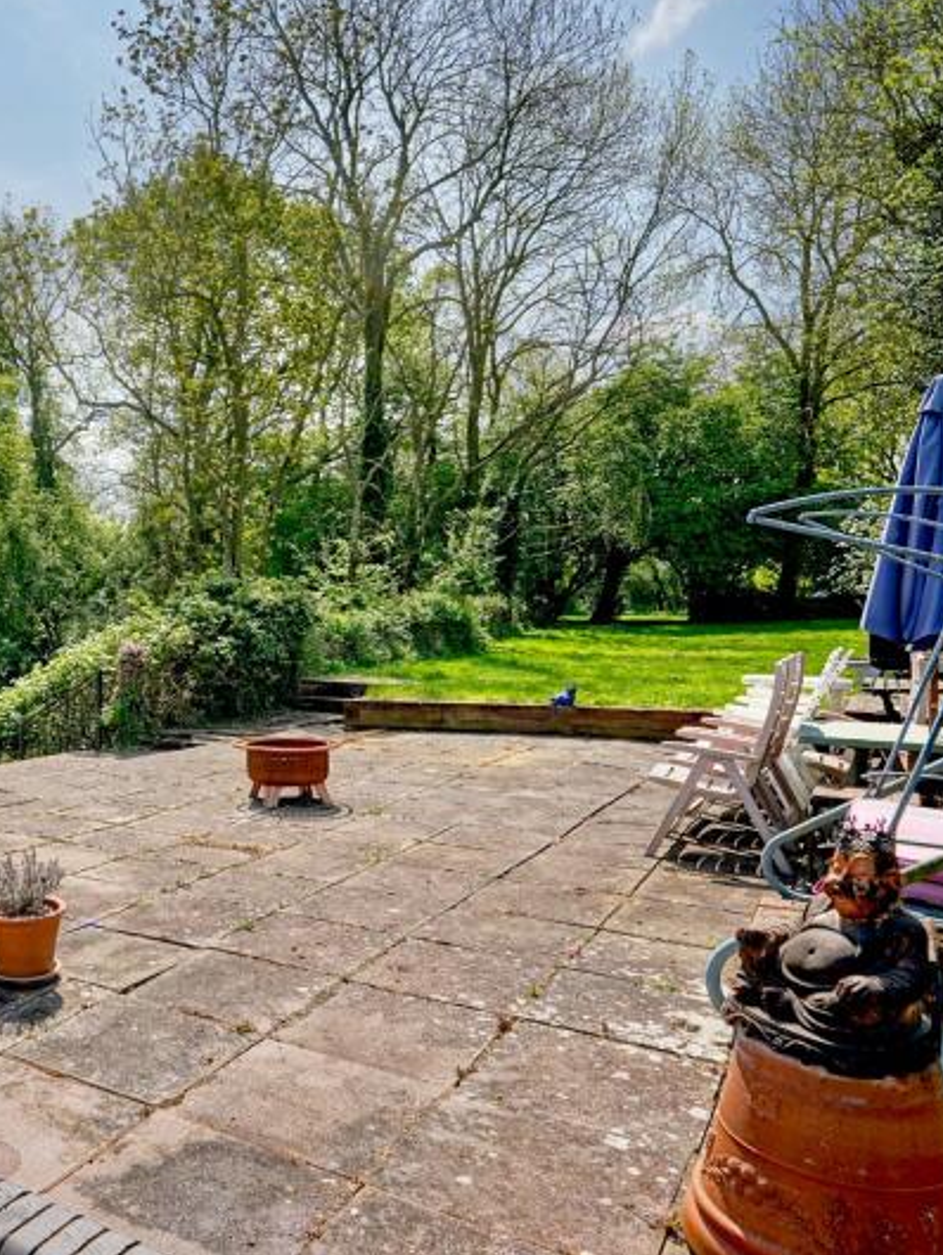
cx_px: 100
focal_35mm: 26
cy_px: 629
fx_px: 944
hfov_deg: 47.8
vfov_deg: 67.3
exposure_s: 1/400
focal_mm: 14
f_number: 7.1
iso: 125
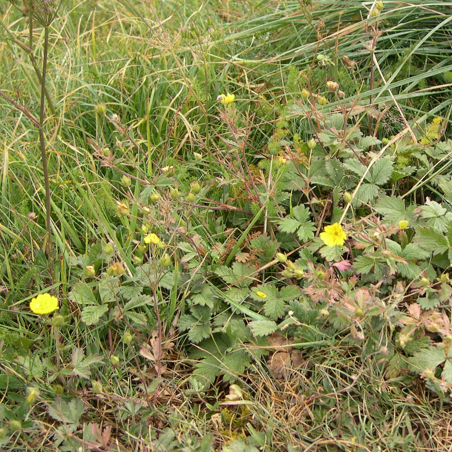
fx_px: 665
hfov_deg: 37.3
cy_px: 226
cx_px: 286
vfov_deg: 37.6
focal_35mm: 45
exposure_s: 1/285
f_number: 2.8
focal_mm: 8
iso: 100
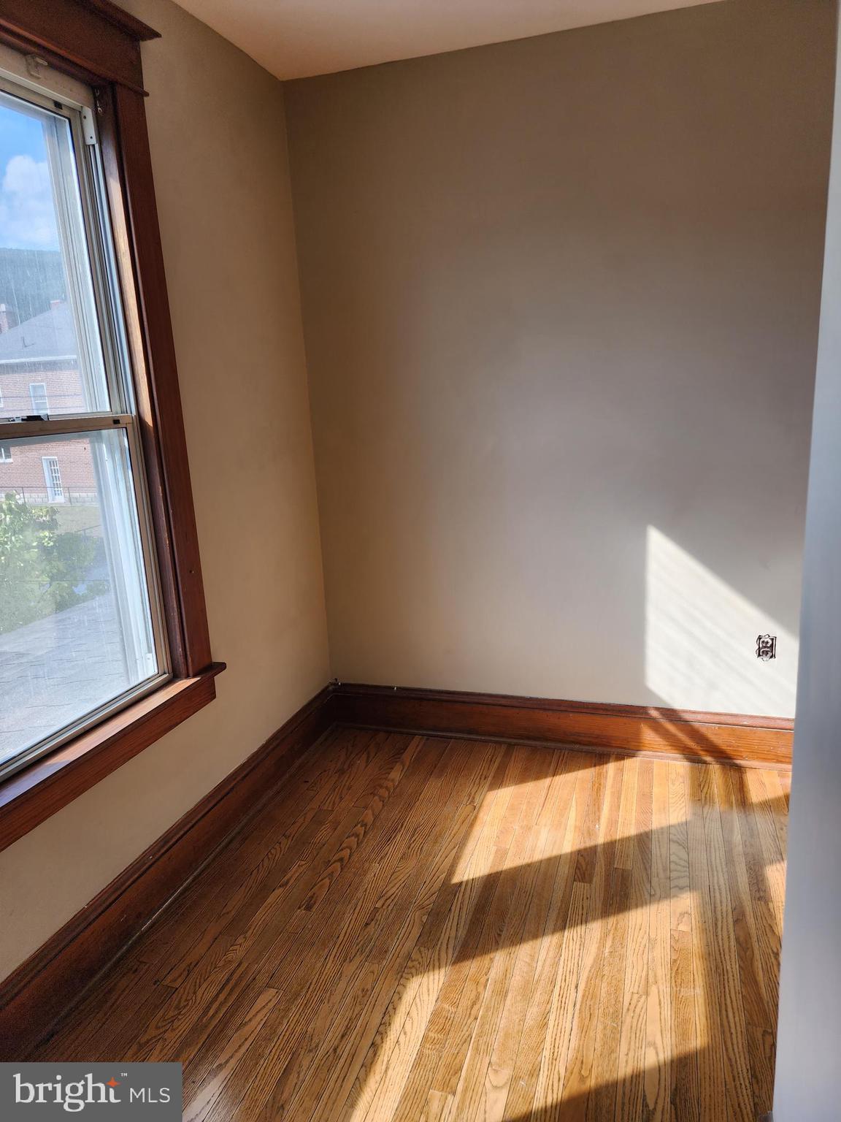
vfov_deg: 73.9
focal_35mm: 23
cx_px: 420
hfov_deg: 58.9
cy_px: 561
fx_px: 745
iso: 25
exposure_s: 1/180
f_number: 1.8
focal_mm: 6.4
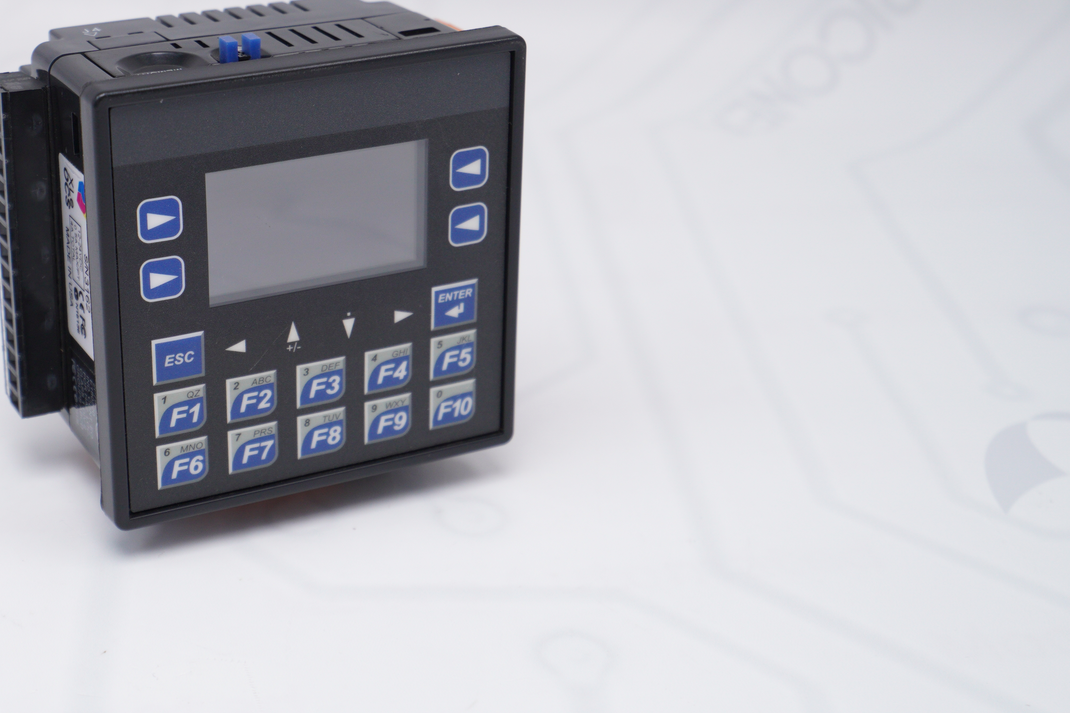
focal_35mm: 65
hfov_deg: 30.6
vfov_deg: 21.0
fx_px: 1924
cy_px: 258
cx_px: 281
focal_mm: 29
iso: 320
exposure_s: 1/160
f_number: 4
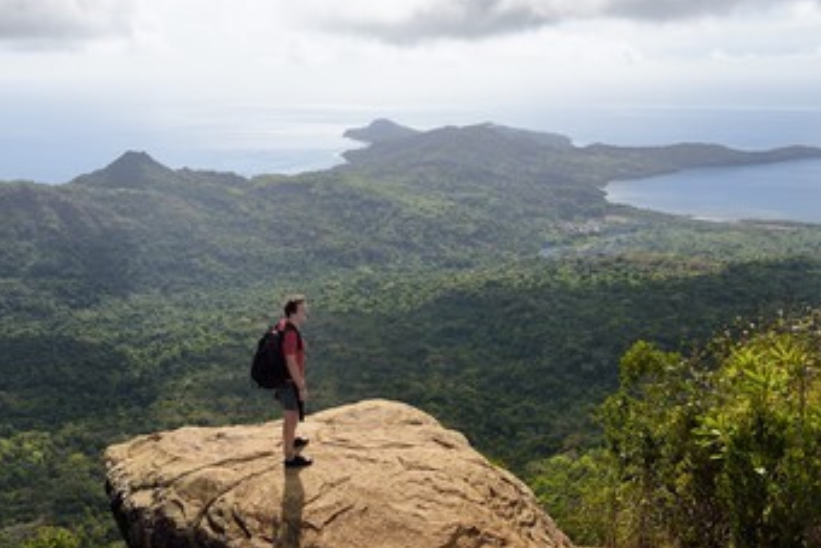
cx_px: 464
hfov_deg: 46.3
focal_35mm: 42
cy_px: 309
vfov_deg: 31.9
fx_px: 958
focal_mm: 34
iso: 200
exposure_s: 1/320
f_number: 11
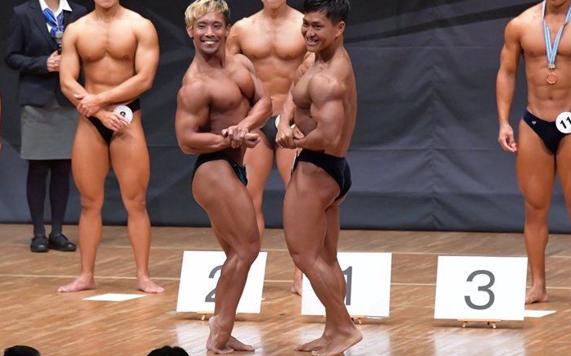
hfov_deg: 6.5
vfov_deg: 4.1
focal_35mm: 323
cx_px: 276
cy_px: 174
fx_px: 5024
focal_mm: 190
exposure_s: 1/400
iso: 8000
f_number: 5.6
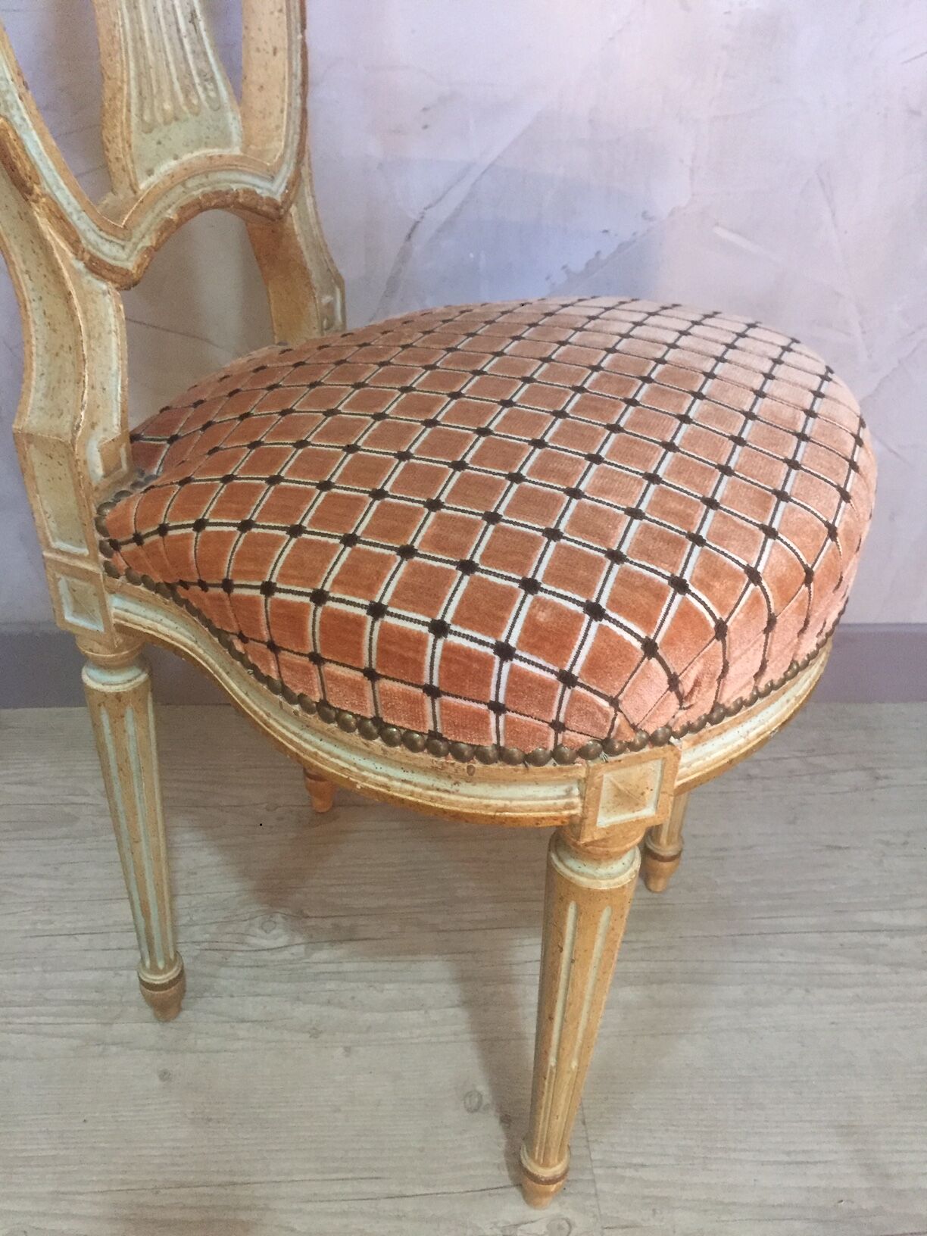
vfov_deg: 61.7
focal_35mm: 29
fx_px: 1035
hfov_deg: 48.2
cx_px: 464
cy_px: 618
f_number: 2.2
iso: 250
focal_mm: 4.15
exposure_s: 1/17
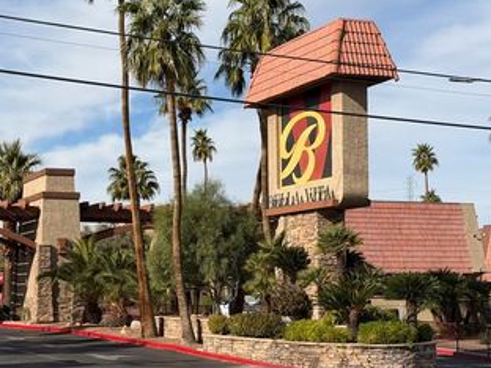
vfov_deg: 19.1
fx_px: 1092
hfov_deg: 25.3
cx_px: 192
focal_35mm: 77
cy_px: 208
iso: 64
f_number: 1.78
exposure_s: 1/7143
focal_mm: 6.76
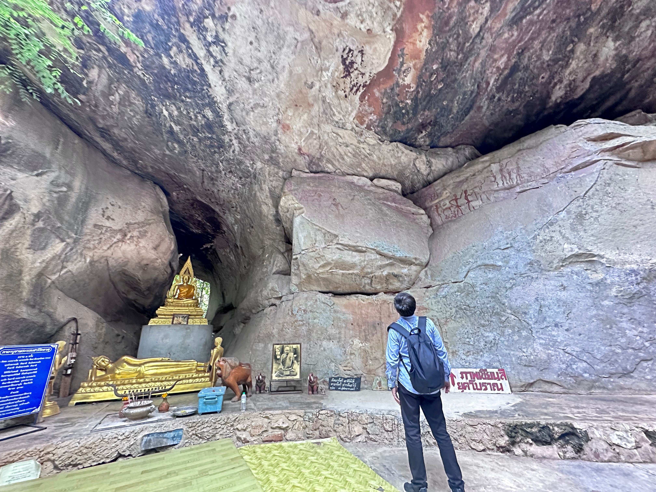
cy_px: 246
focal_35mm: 14
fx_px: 265
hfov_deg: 102.1
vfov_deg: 85.7
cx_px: 328
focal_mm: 2.22
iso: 640
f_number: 2.2
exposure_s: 1/60
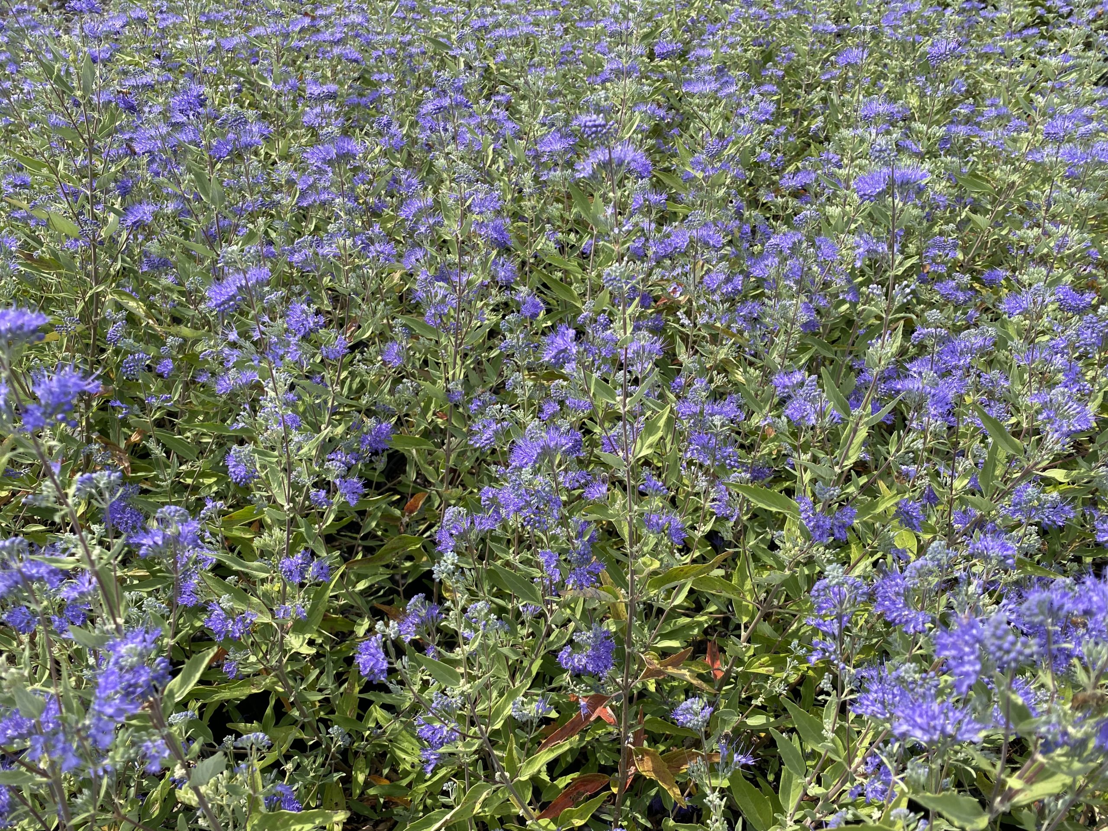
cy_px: 416
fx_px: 832
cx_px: 554
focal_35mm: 26
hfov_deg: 67.3
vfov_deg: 53.1
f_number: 1.8
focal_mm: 4.25
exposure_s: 1/585
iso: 32
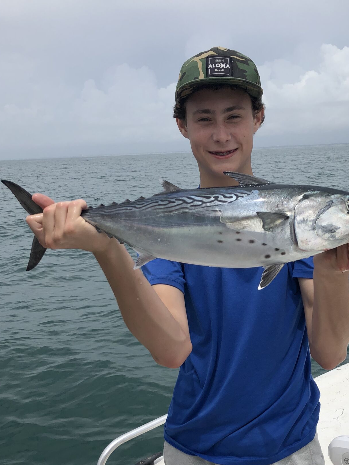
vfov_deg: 42.5
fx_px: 591
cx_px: 243
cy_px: 299
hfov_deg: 32.5
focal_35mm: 44
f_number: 1.8
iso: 20
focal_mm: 3.99
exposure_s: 1/3745
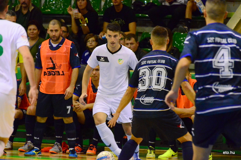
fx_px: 2205
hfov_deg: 6.3
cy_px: 80
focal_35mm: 330
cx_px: 120
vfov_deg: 4.1
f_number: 5.6
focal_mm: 220
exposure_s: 1/500
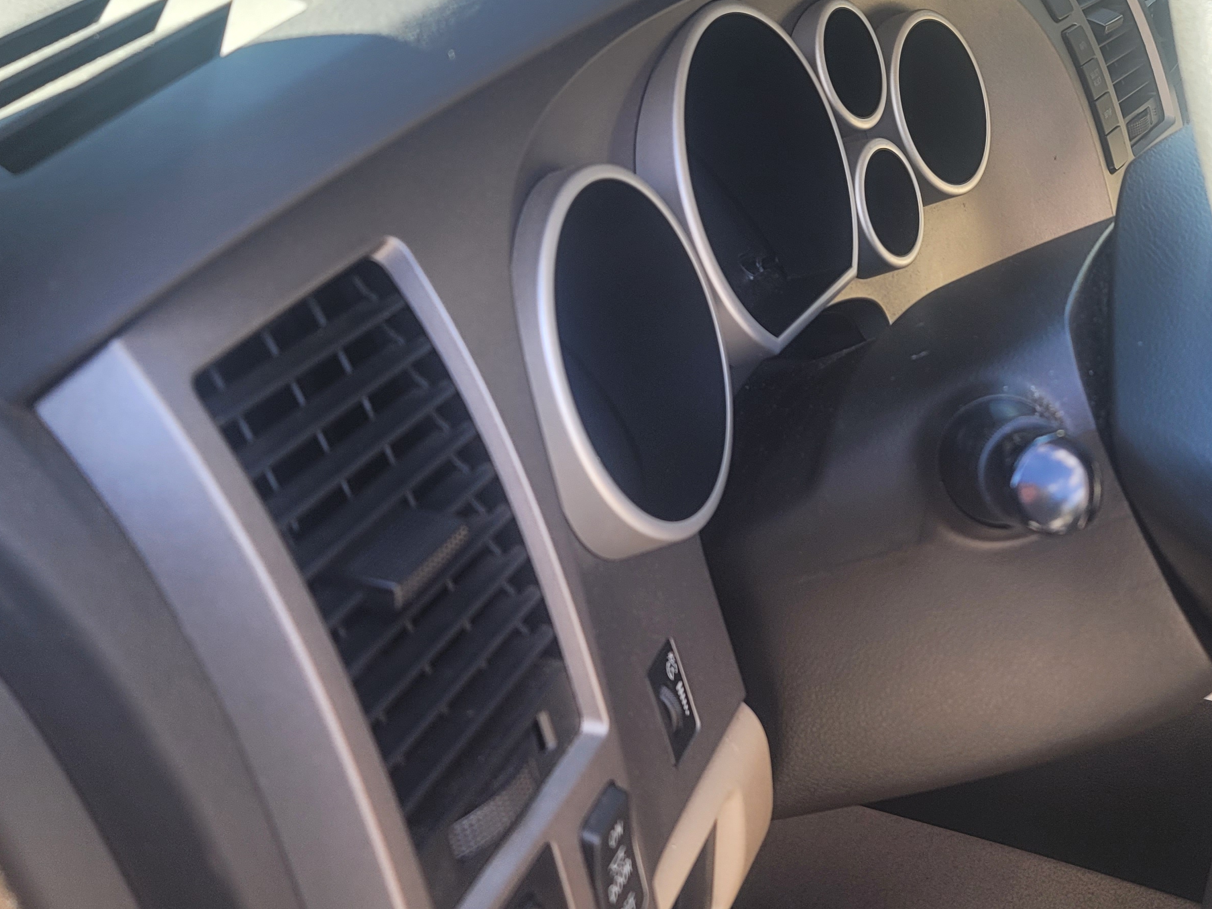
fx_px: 1471
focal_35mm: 42
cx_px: 884
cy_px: 247
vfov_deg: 33.8
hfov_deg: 43.6
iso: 40
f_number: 1.8
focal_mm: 7
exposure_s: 1/100
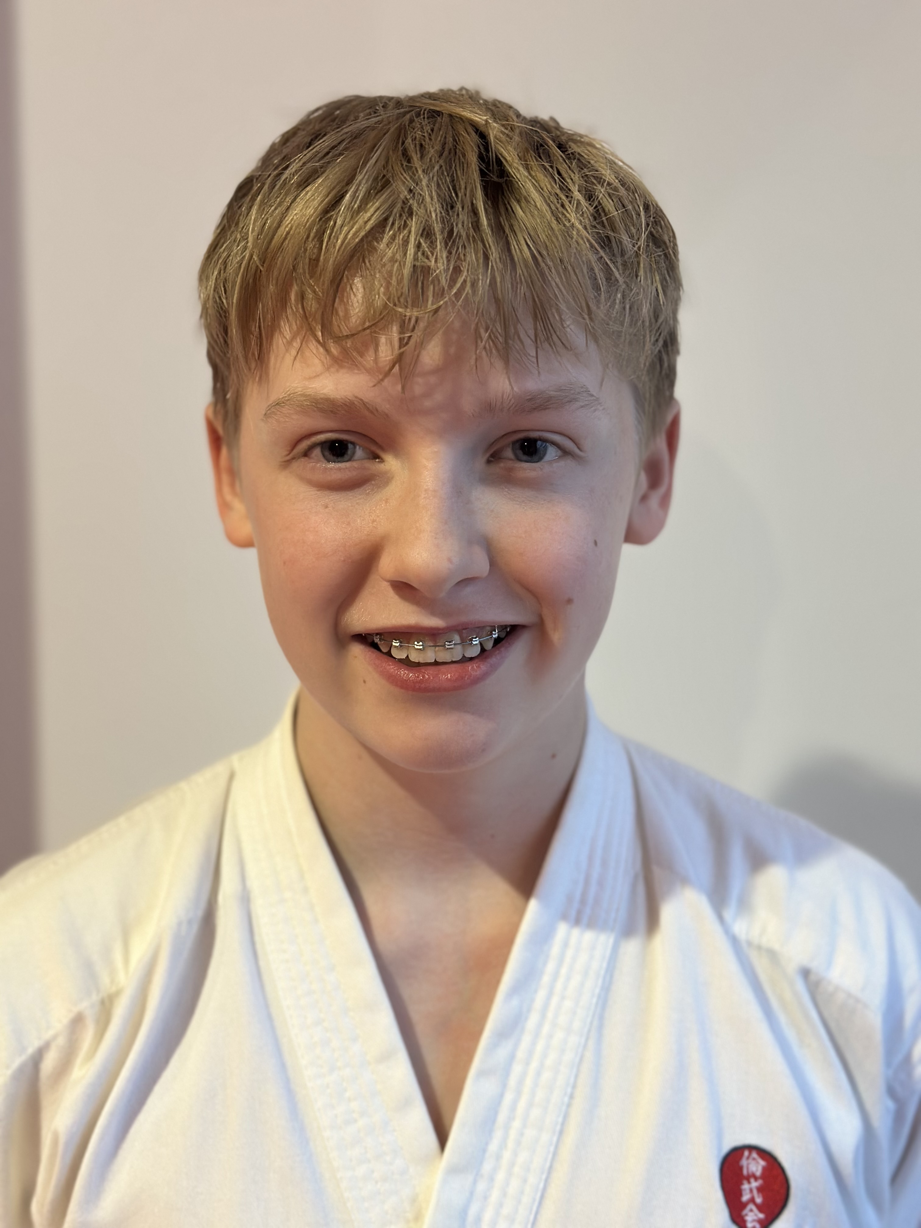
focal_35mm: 48
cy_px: 614
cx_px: 460
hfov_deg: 30.3
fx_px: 1703
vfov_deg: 39.7
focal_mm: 6.86
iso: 320
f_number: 1.78
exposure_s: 1/50
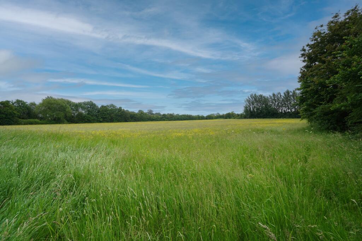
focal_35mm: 15
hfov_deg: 100.4
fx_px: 151
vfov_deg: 77.3
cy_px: 120
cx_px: 181
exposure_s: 1/160
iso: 100
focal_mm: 10
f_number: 4
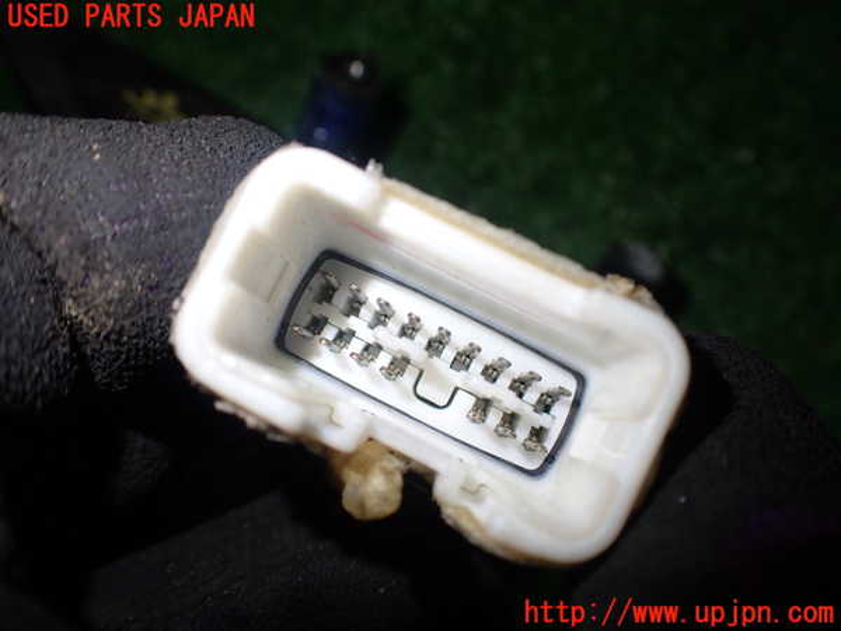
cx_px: 420
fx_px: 729
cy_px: 316
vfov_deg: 46.8
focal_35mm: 30
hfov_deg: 60.0
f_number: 2.3
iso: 200
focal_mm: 5.4
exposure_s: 1/125
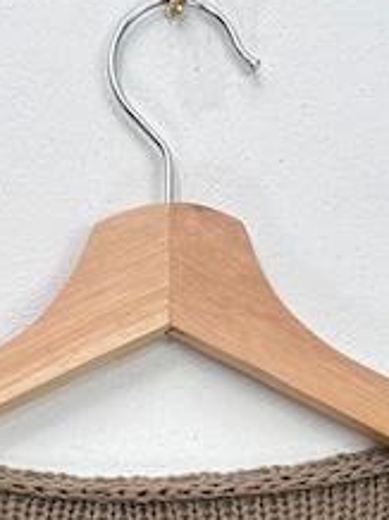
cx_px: 143
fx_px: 1757
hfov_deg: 12.6
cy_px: 1137
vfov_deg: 13.6
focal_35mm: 117
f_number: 1.6
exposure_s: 1/100
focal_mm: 5.96
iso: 50
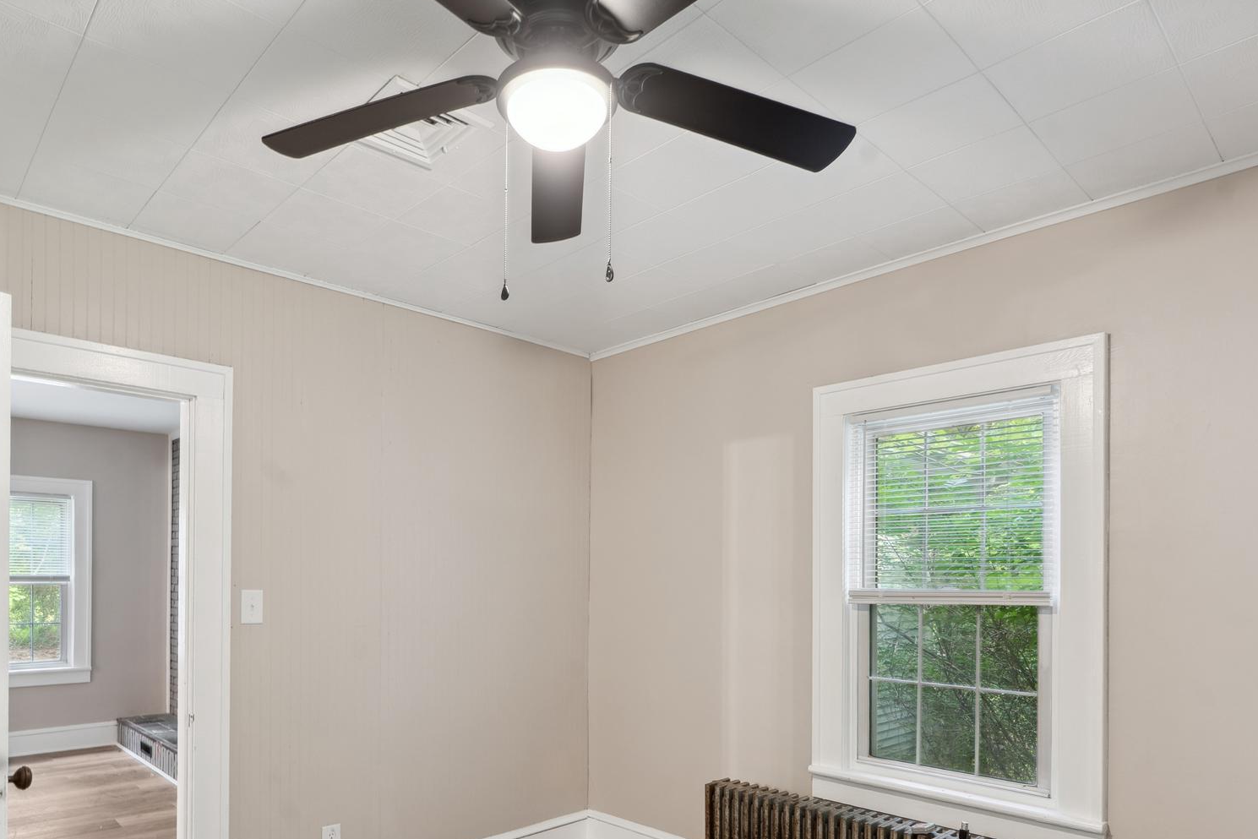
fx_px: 769
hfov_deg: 78.3
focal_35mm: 22
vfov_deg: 55.8
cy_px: 570
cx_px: 557
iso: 200
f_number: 8
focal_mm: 16
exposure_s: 2.5
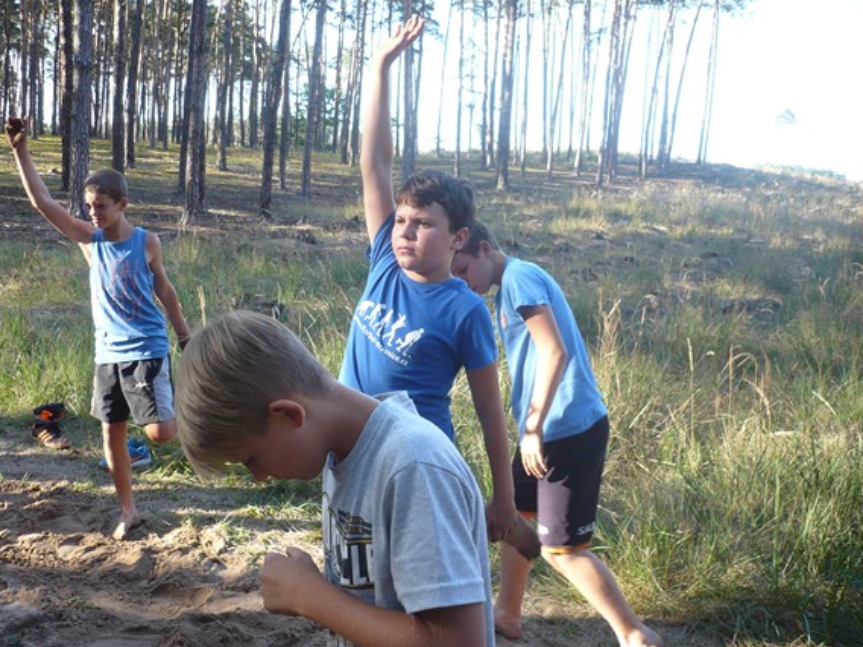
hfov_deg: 50.1
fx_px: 922
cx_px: 419
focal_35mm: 37
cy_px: 311
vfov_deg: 38.7
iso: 100
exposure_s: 1/125
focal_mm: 5.8
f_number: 2.8
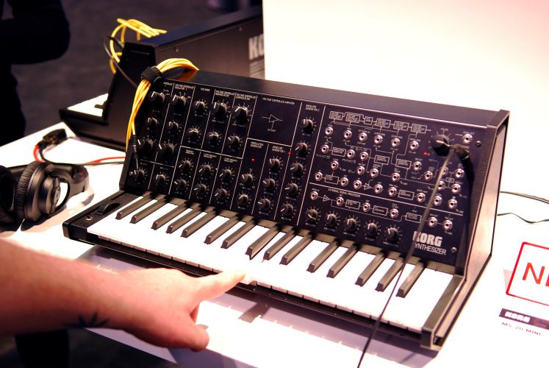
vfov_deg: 29.0
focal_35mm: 46
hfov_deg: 42.3
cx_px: 274
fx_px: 710
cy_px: 184
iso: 400
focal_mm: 31
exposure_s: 1/60
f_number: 2.8
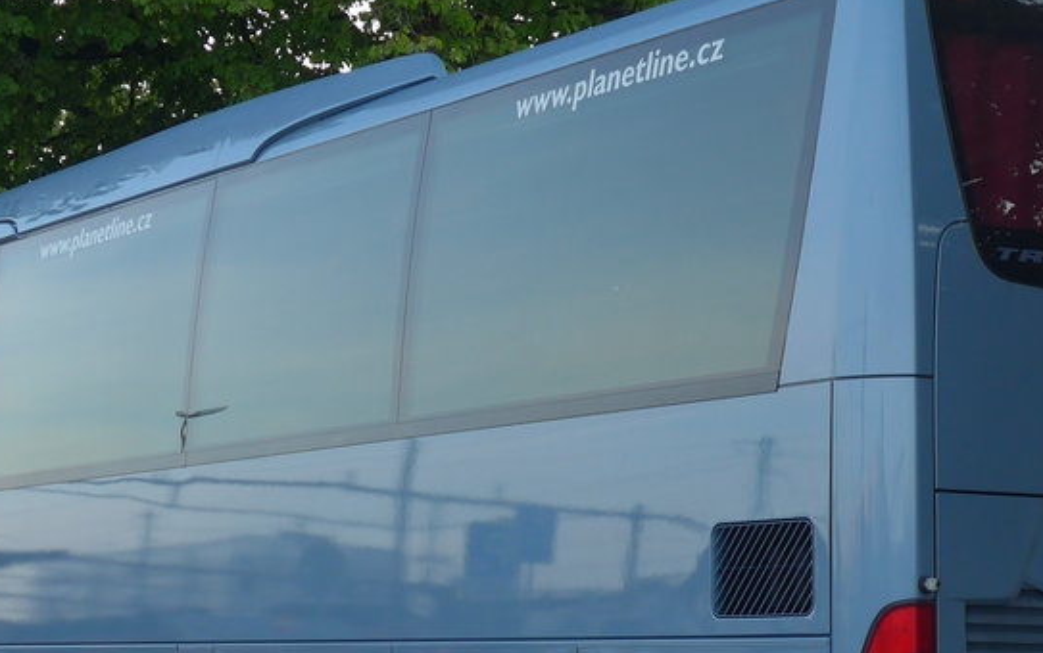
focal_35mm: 103
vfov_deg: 12.7
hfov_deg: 20.2
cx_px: 542
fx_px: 2929
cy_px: 380
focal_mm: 9
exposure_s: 1/160
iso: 80
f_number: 2.8
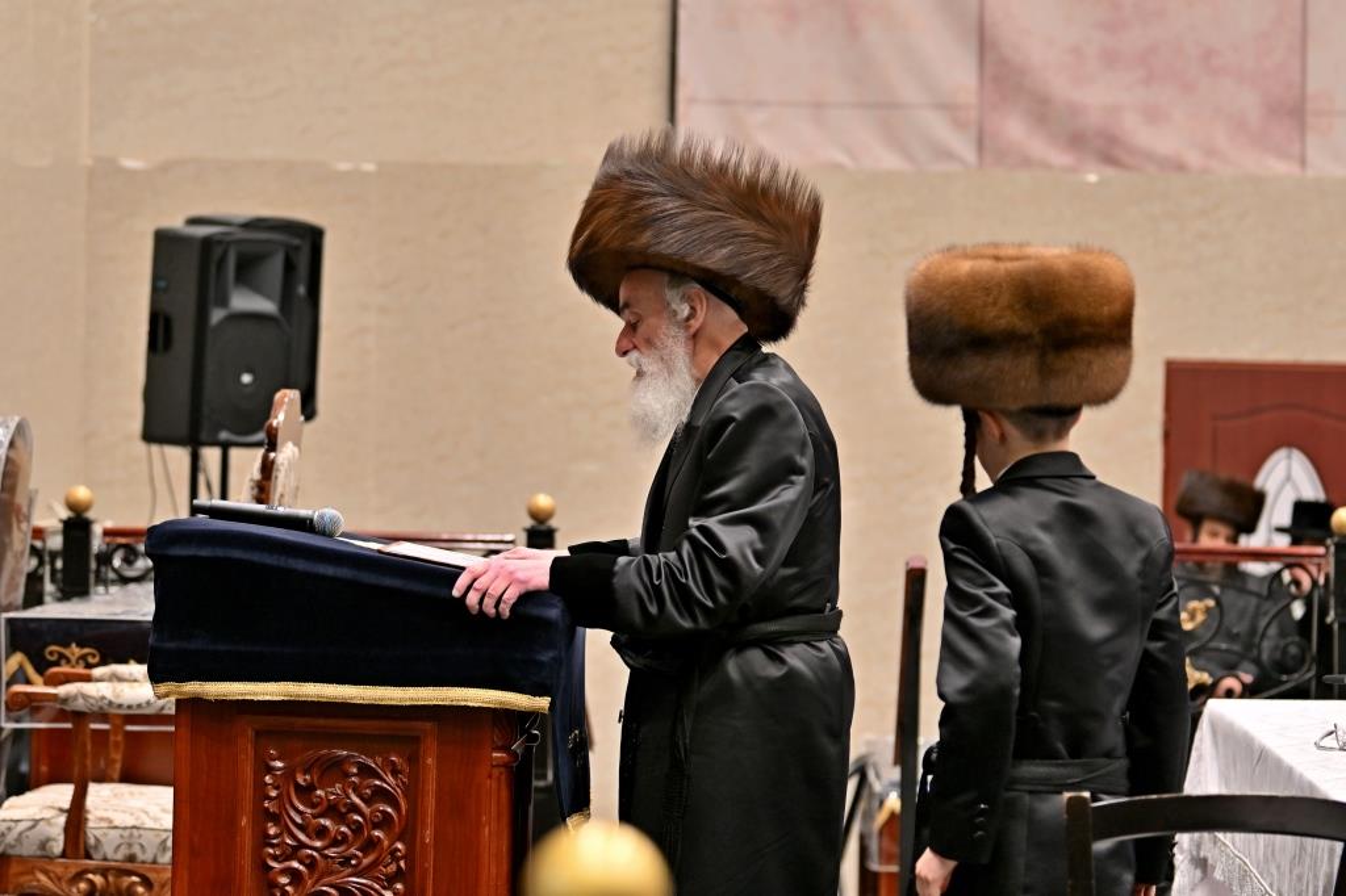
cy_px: 448
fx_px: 4036
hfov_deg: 18.9
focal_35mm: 108
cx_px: 673
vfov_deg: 12.7
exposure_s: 1/250
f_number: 2.8
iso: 250
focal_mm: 72
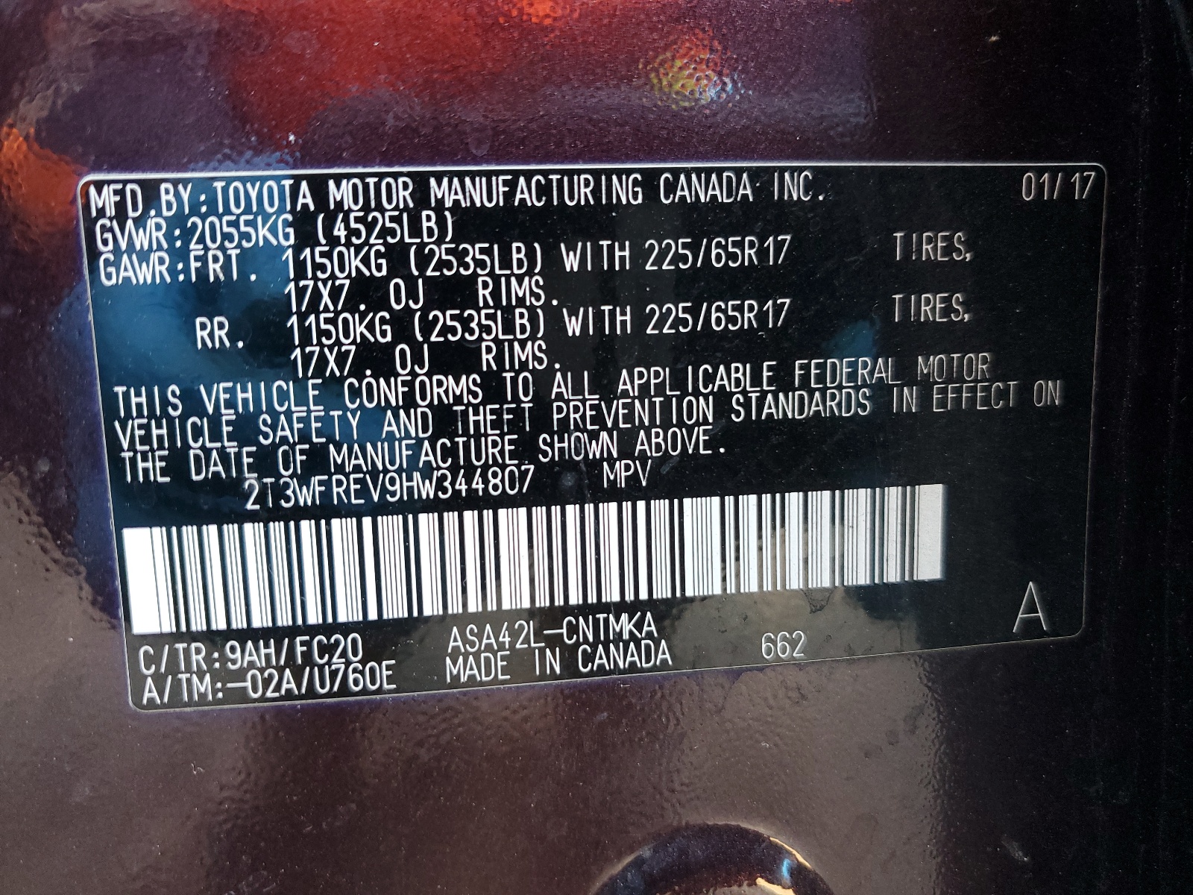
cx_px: 596
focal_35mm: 26
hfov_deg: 67.3
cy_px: 448
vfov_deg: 53.1
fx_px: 896
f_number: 1.5
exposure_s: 1/60.2
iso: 95
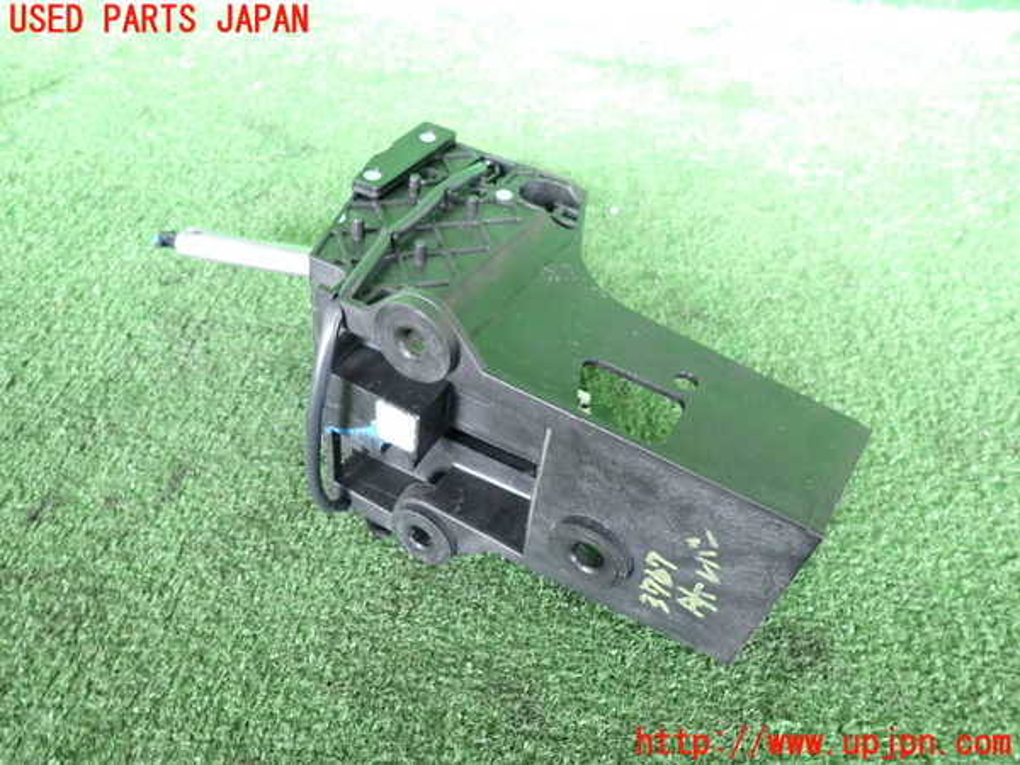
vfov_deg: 54.9
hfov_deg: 69.4
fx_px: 737
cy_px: 382
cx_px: 510
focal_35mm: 25
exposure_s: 1/30
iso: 800
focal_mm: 4.5
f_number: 2
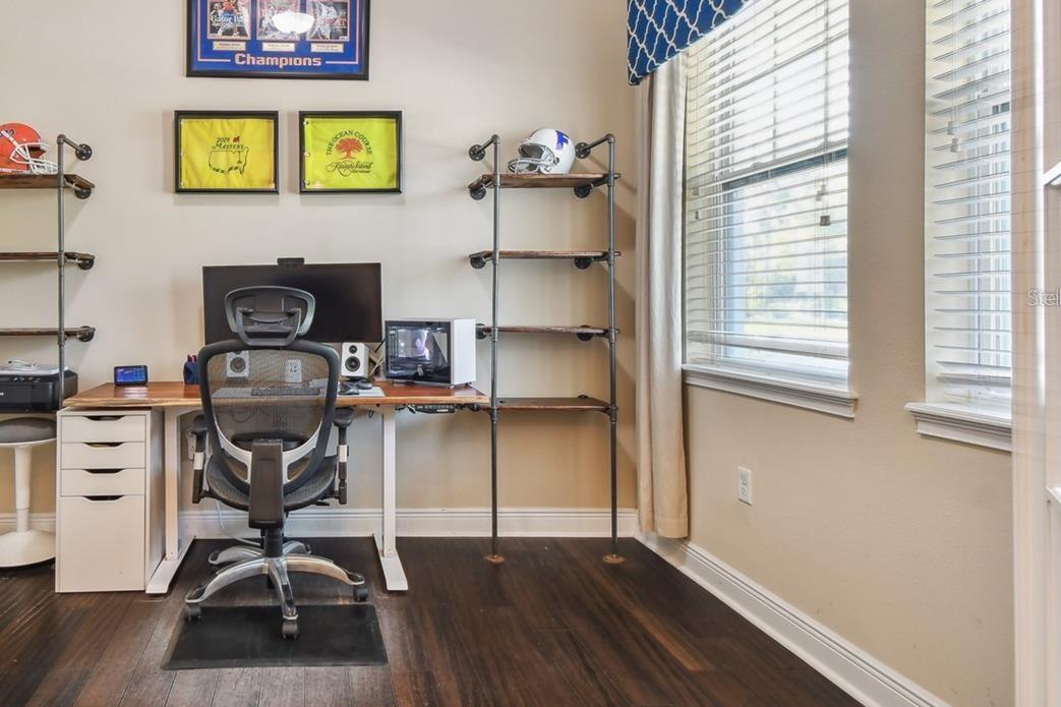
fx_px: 678
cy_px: 297
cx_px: 309
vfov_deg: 54.8
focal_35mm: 23
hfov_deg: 72.5
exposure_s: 1/1.67
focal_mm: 10
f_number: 7.1
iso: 100
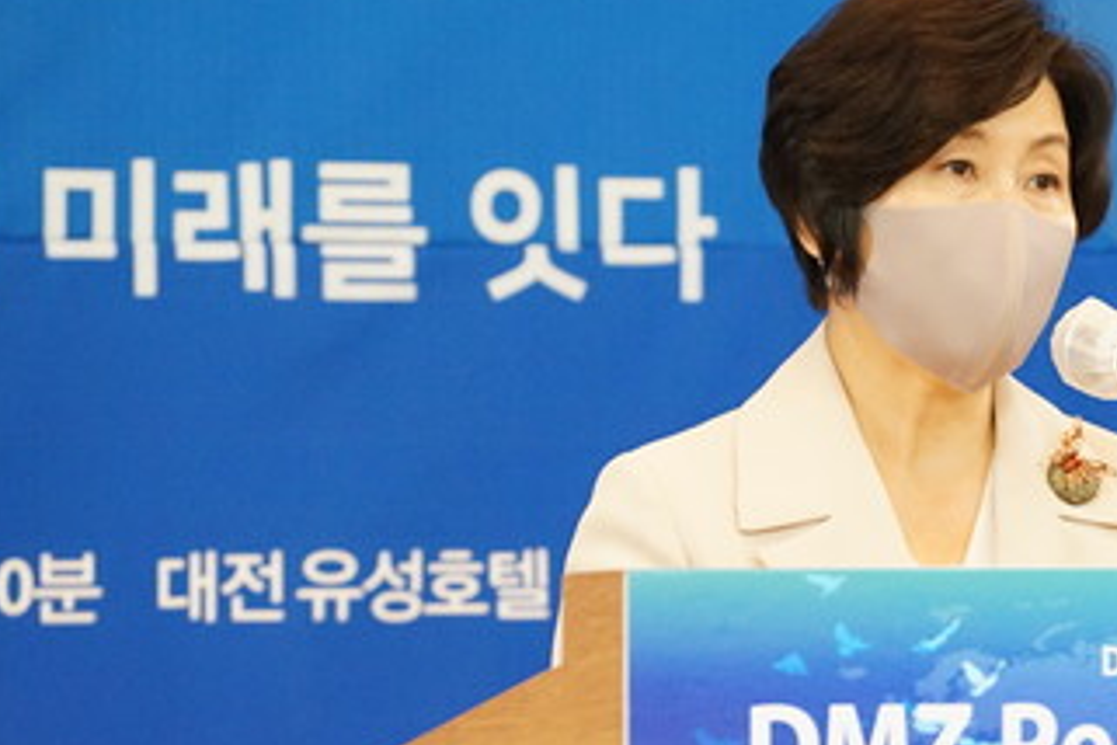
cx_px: 1016
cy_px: 393
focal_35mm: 374
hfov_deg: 5.5
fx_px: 11603
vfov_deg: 3.7
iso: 6400
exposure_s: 1/100
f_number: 6.3
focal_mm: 200
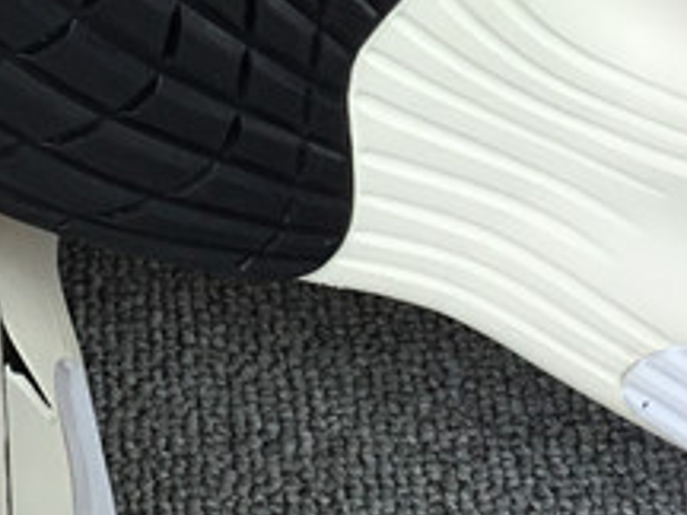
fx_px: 2560
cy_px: -27
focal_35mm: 129
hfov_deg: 15.3
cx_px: 251
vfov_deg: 11.4
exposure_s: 1/284
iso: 25
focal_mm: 3.3
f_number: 2.4
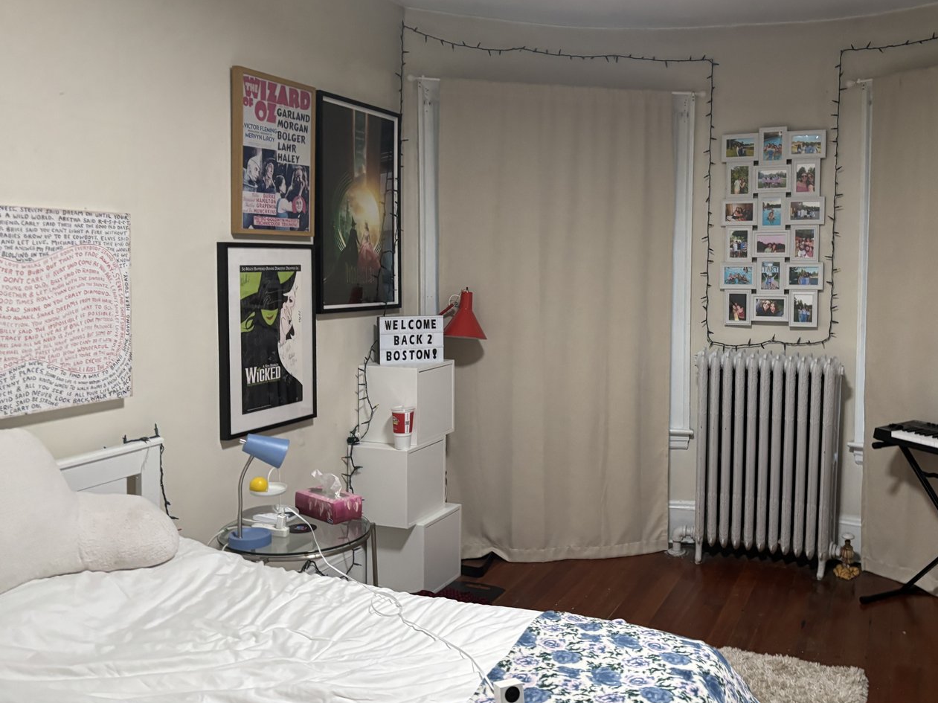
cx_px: 571
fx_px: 894
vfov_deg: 42.8
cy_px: 302
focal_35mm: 33
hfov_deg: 54.9
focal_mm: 5.96
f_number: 1.6
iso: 320
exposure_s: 1/60
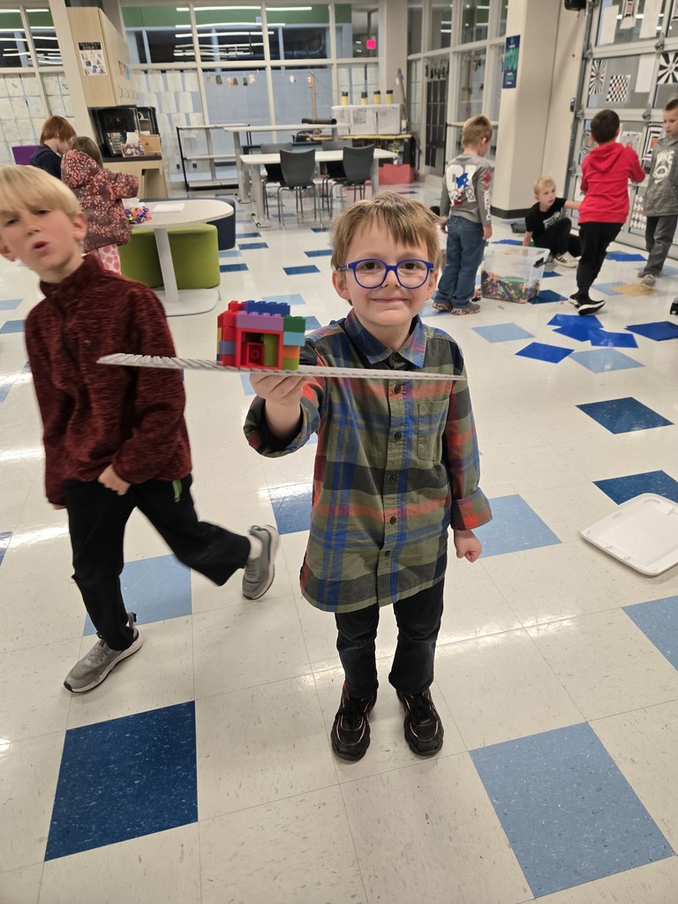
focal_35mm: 23
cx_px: 339
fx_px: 601
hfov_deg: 58.9
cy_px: 452
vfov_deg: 73.9
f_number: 1.8
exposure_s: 1/120
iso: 160
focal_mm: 5.4
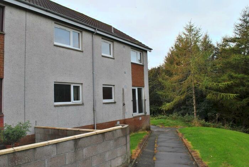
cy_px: 84
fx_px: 208
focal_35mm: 30
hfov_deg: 61.8
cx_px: 124
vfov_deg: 43.8
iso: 400
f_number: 8
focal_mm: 20
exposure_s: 1/320
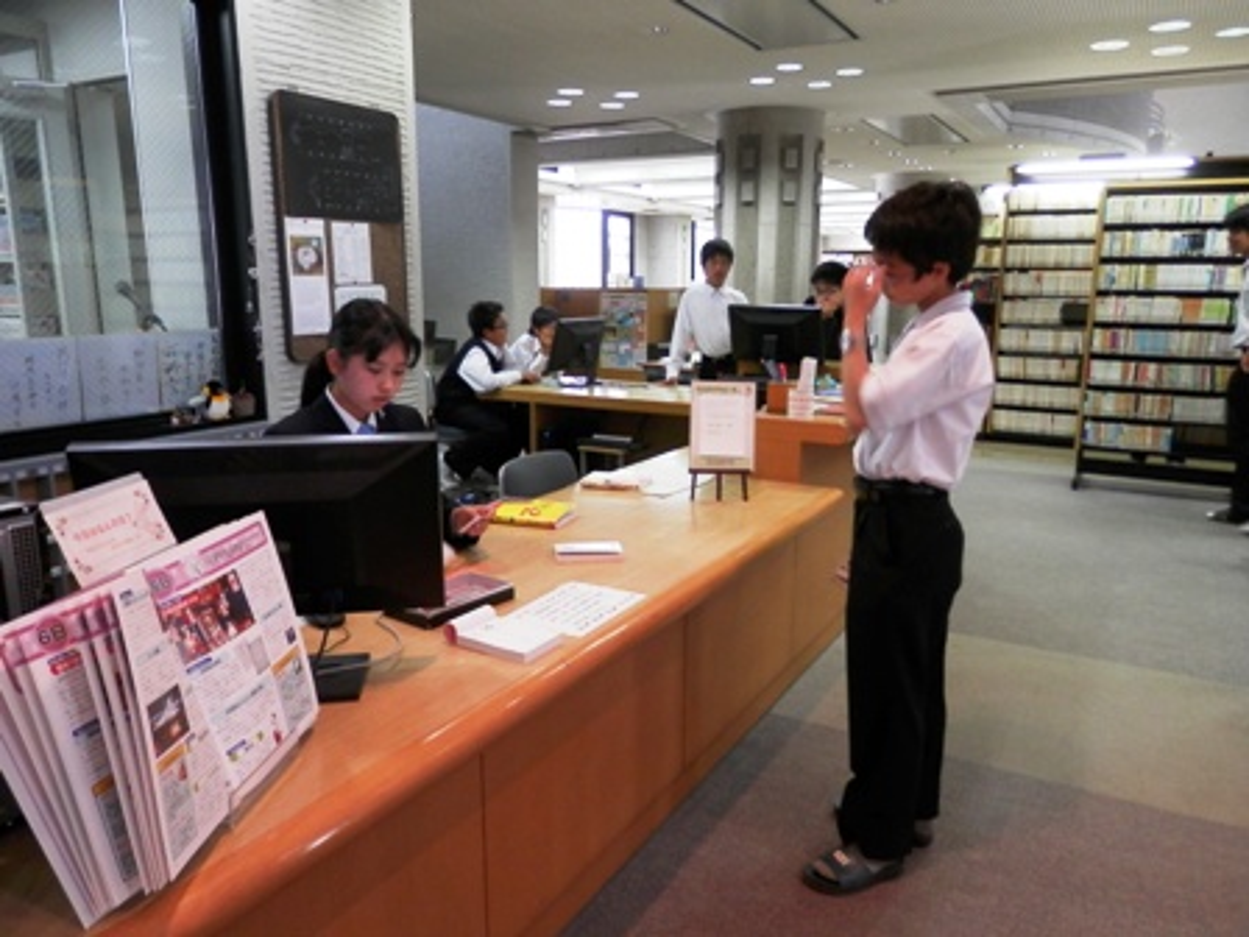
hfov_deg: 69.4
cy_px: 468
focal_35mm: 25
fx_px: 902
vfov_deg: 54.9
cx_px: 624
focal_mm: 4.5
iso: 200
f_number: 3
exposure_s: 1/20
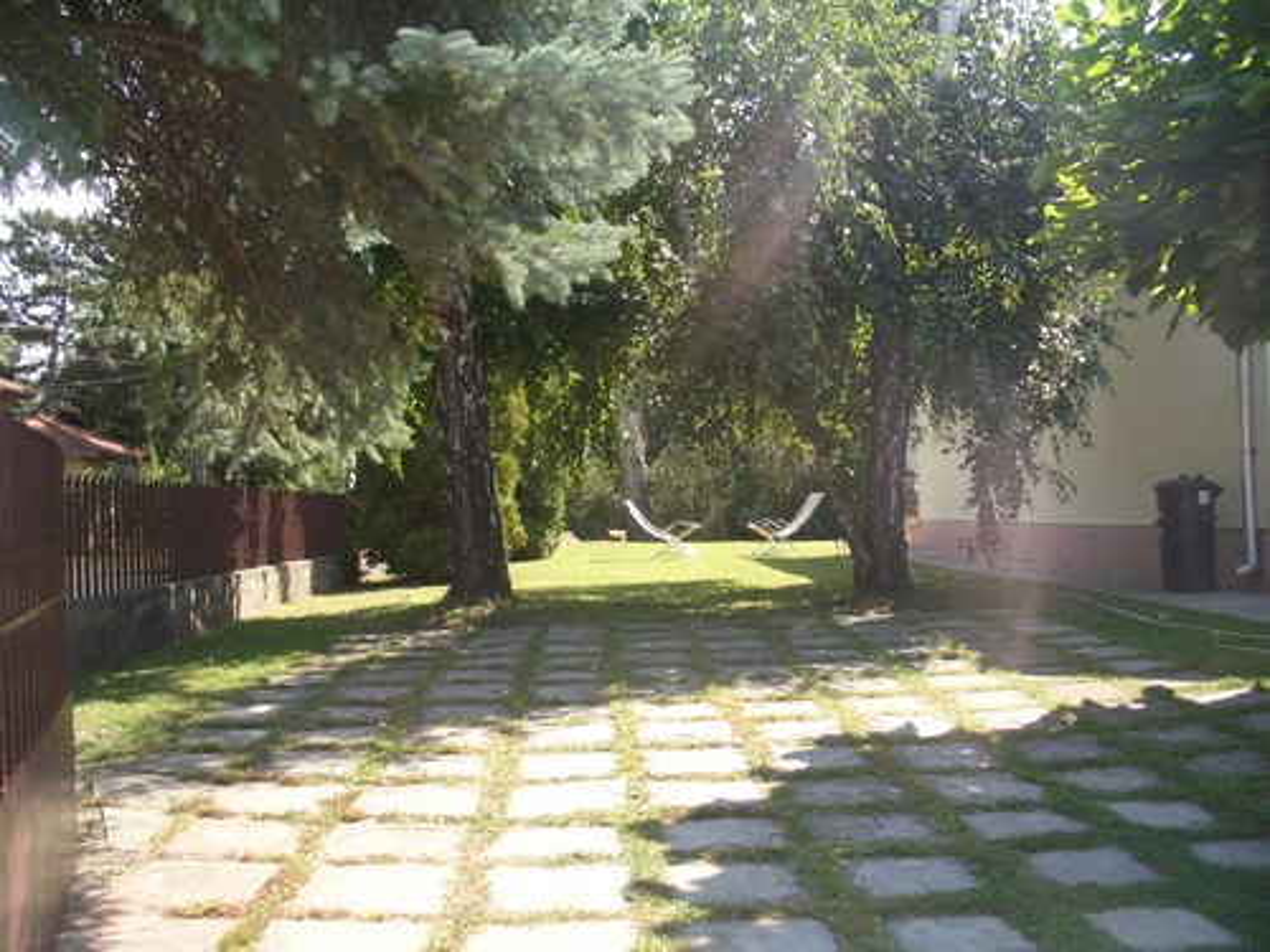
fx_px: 1284
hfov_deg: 52.6
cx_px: 635
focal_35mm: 35
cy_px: 476
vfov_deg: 40.7
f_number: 4.3
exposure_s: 1/320
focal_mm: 5.8
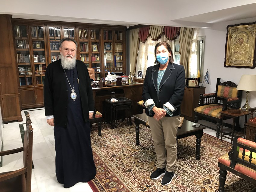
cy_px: 96
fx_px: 207
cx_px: 128
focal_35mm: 28
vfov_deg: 49.8
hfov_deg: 63.4
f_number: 1.8
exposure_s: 1/17
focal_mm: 3.99
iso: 40
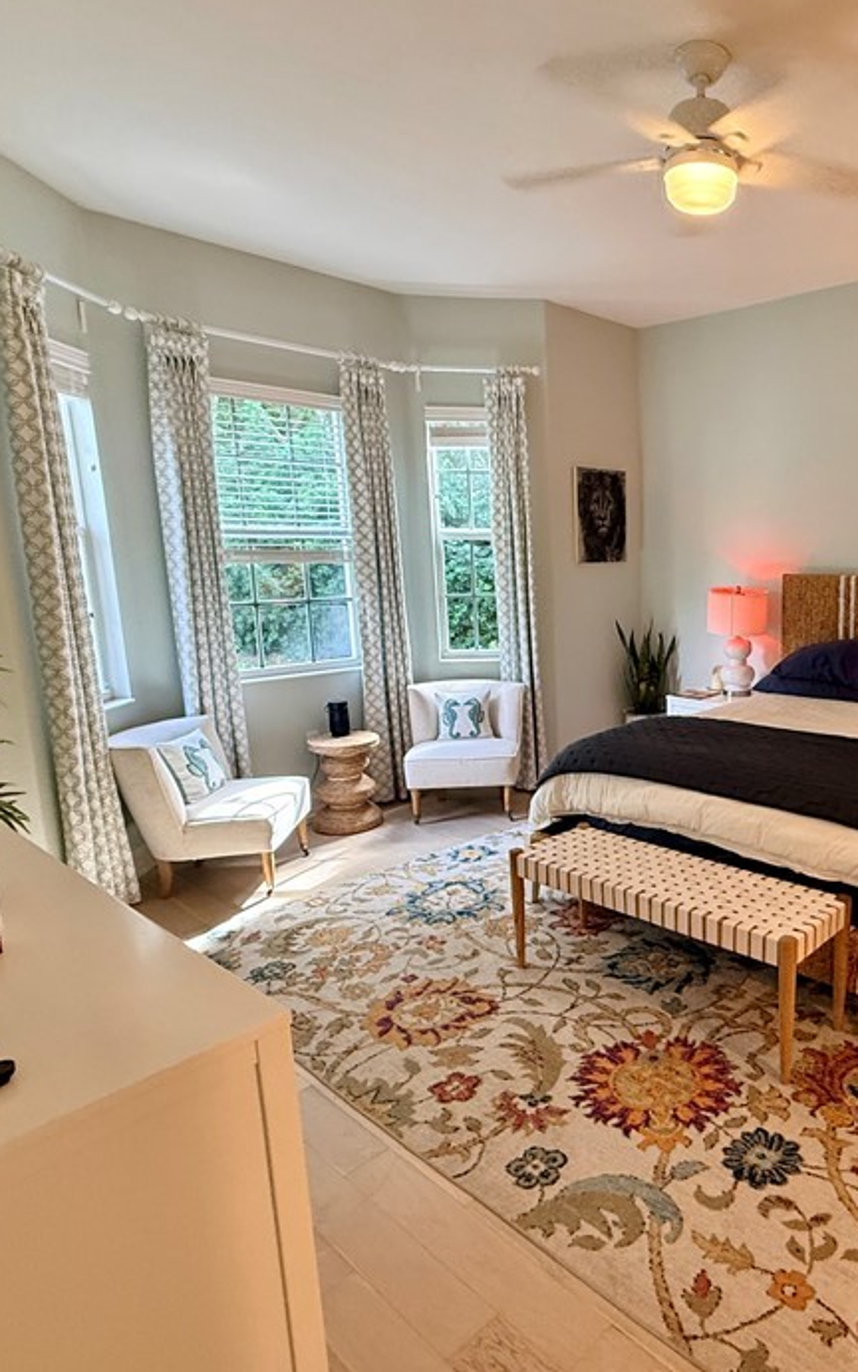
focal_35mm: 22
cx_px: 707
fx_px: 823
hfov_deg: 51.1
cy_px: 707
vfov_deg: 79.6
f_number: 2.2
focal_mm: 2.22
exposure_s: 1/60
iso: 320
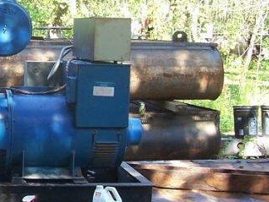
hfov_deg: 21.9
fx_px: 653
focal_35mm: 84
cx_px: -38
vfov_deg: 17.5
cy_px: 71
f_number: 2.7
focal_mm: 5.6
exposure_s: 1/90
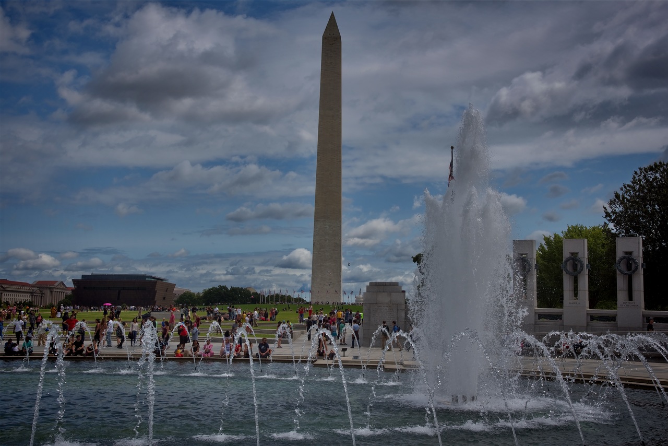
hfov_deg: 42.7
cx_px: 334
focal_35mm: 46
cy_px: 223
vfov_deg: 29.3
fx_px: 854
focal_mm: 46
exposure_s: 1/500
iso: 100
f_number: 11
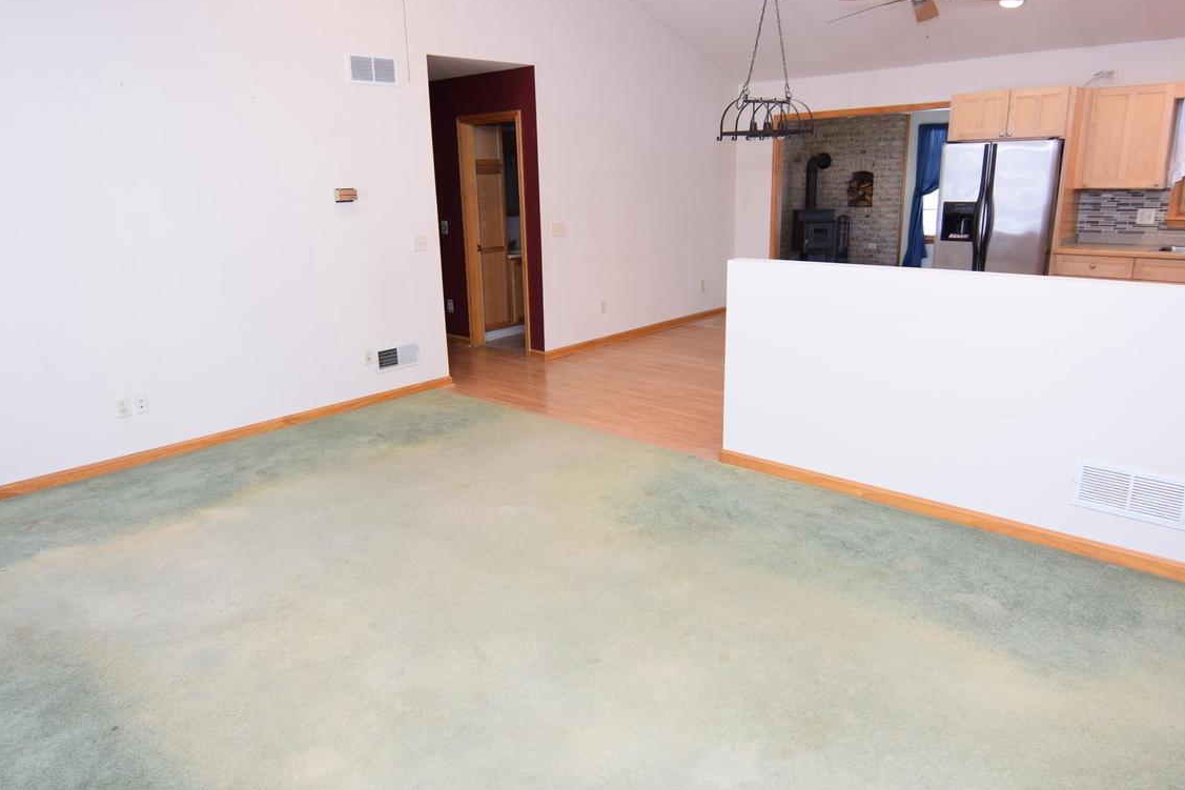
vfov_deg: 55.1
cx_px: 587
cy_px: 389
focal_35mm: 23
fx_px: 757
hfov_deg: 76.1
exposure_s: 1/60
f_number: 4
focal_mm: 12
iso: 400
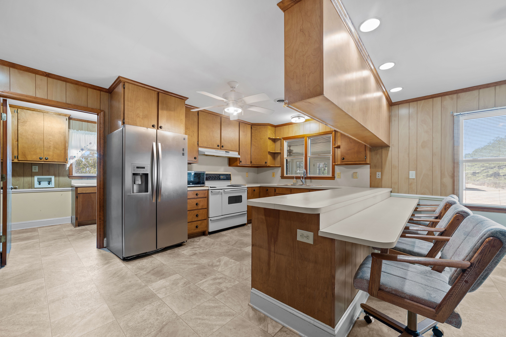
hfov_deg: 104.3
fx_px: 197
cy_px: 168
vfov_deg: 81.1
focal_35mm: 14
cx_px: 253
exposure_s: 1/2
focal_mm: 14
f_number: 8
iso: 250
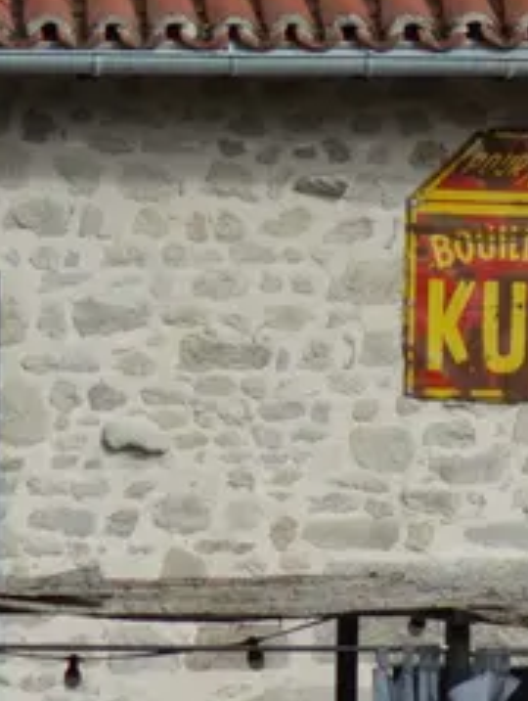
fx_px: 10263
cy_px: 446
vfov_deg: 3.9
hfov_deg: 2.9
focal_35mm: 506
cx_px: 1473
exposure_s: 1/500
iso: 125
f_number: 5.6
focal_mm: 70
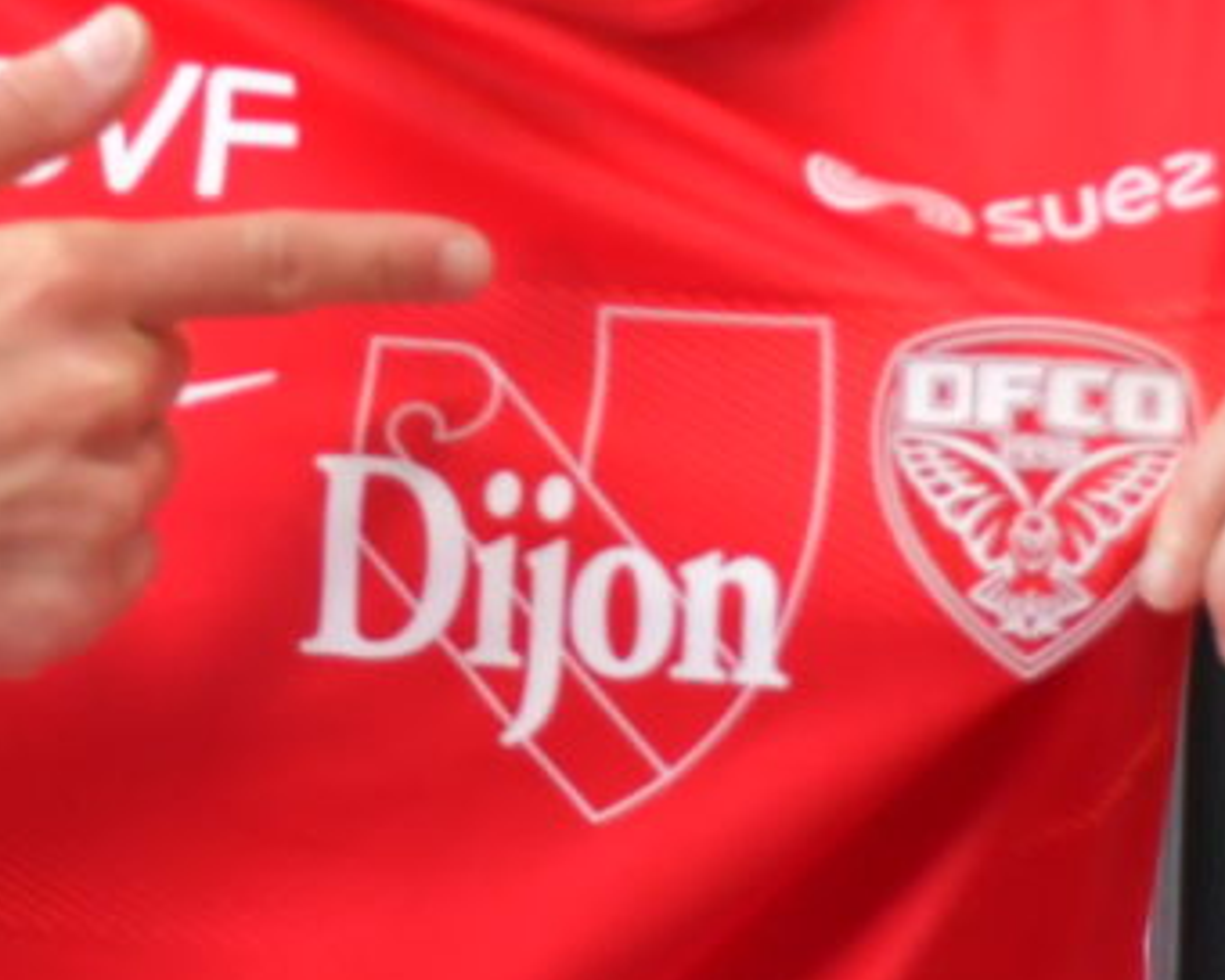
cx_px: 836
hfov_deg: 9.1
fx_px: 7686
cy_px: -7
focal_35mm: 212
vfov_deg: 7.3
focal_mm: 27
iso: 900
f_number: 4
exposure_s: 1/125
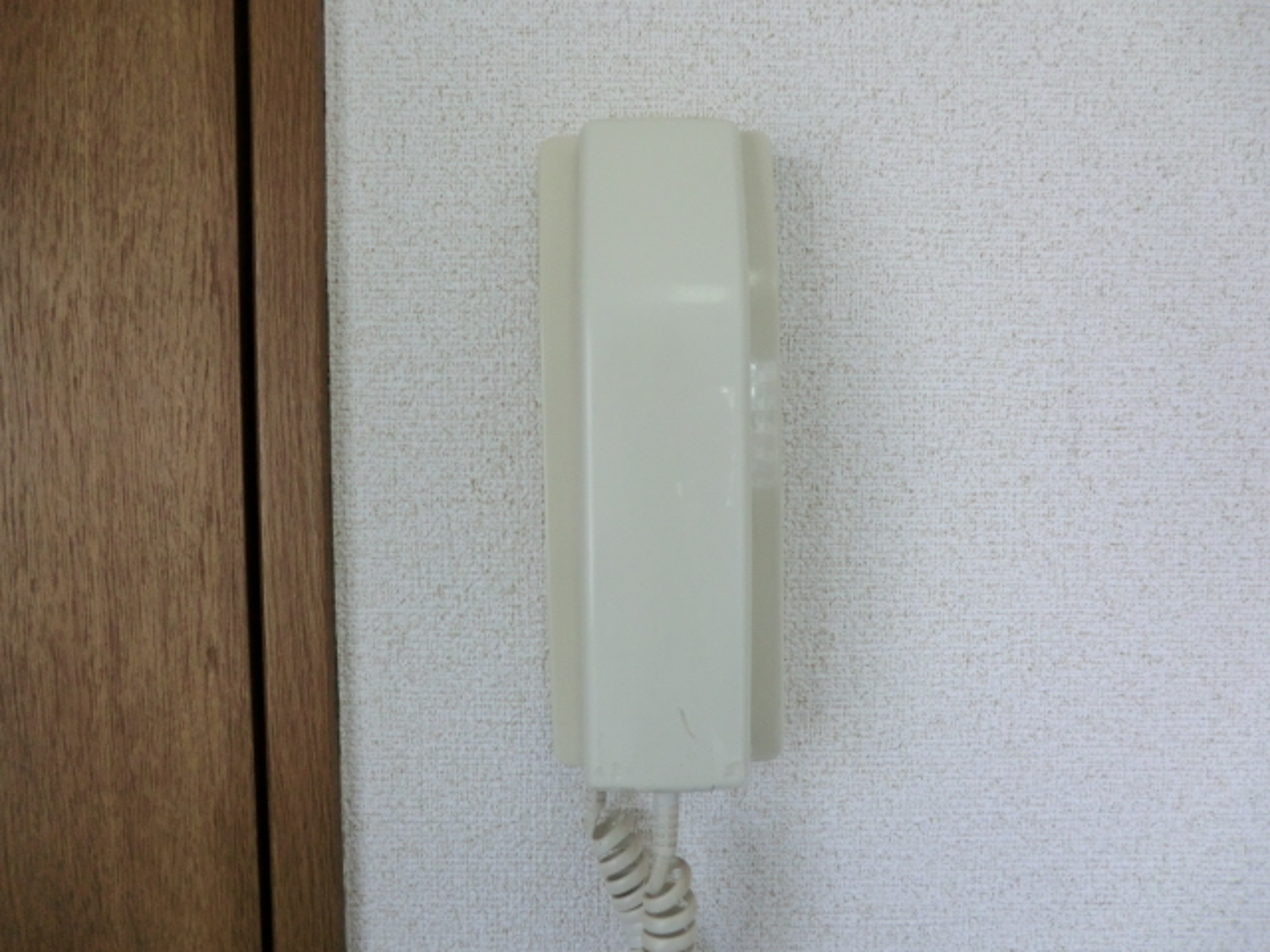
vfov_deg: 56.8
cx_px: 635
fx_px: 881
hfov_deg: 71.6
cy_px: 476
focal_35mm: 24
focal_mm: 4.3
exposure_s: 1/60
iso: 125
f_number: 3.2
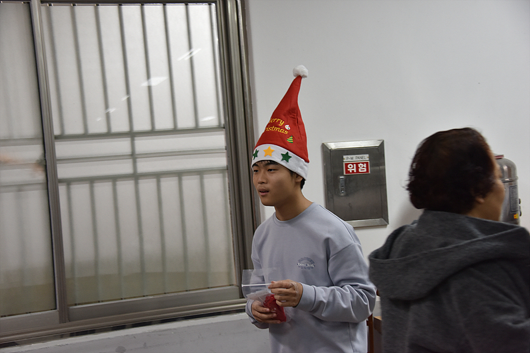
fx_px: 913
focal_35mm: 62
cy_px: 176
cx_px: 265
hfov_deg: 32.4
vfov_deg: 21.9
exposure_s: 1/125
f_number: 5
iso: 1400
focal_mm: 62
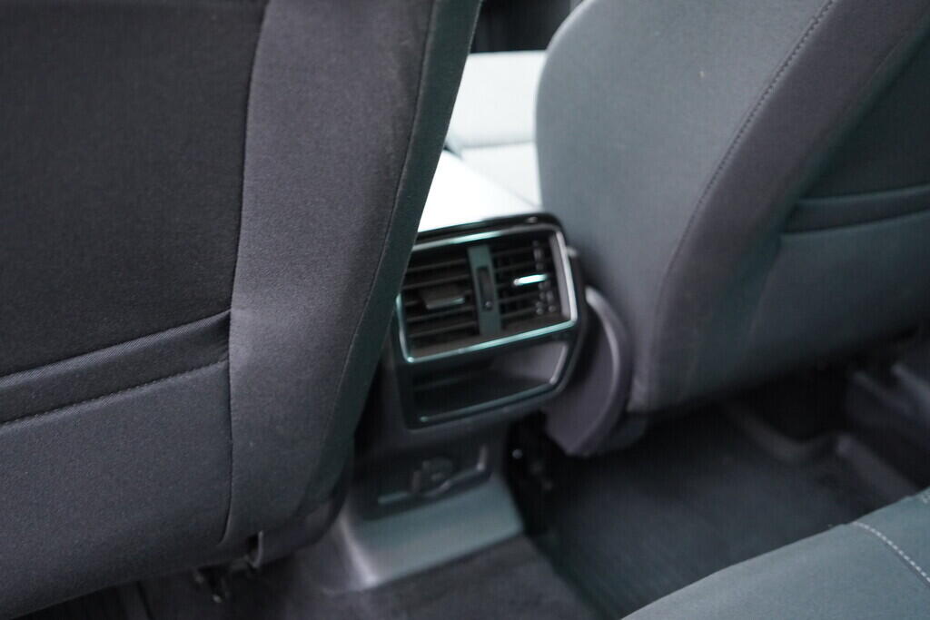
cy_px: 310
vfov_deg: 36.9
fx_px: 930
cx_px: 465
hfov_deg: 53.1
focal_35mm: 36
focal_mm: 24
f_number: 2.8
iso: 2000
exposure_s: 1/40
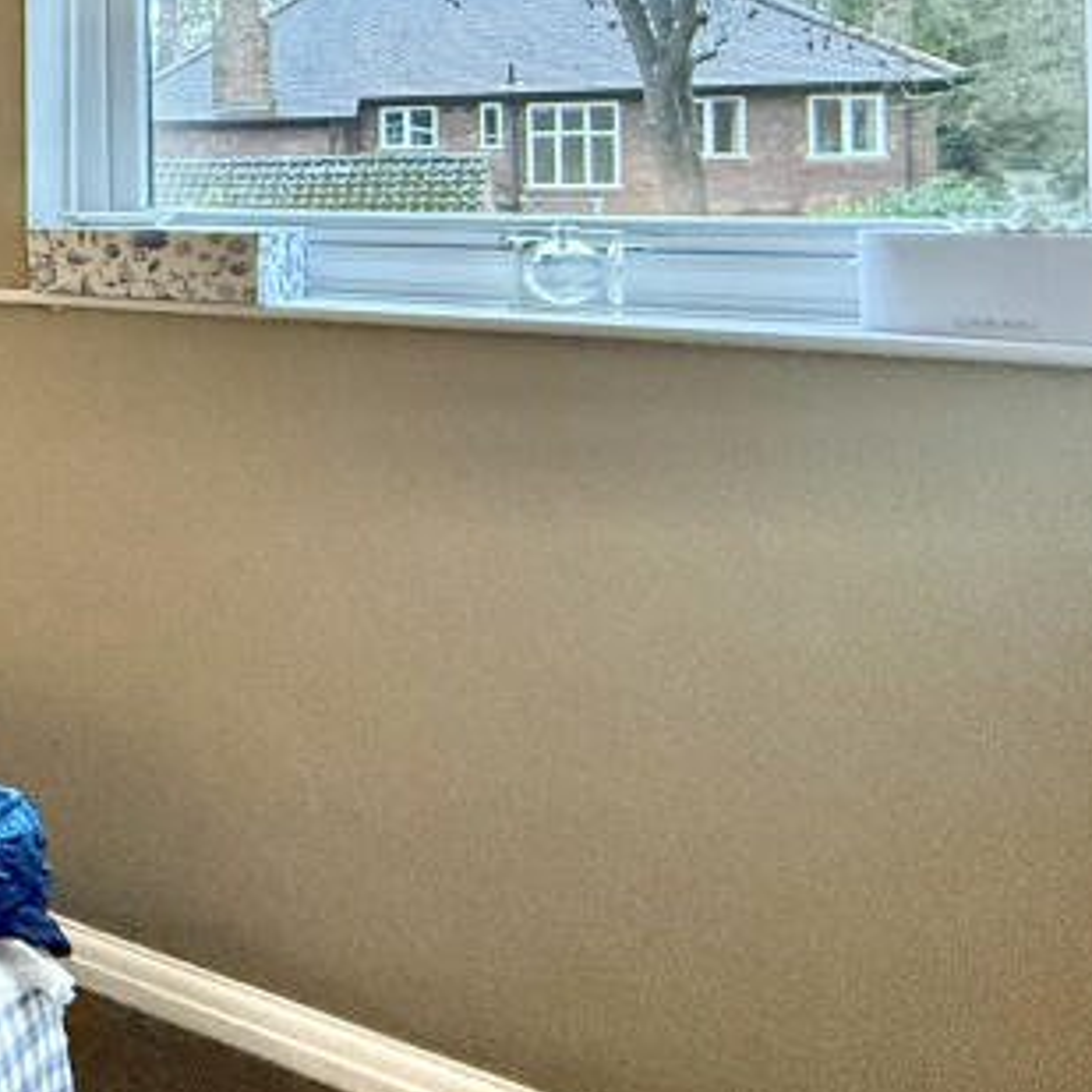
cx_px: -664
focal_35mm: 41
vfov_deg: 38.7
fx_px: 1463
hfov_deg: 25.8
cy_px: 155
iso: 400
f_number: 2.2
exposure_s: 1/50
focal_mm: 2.22
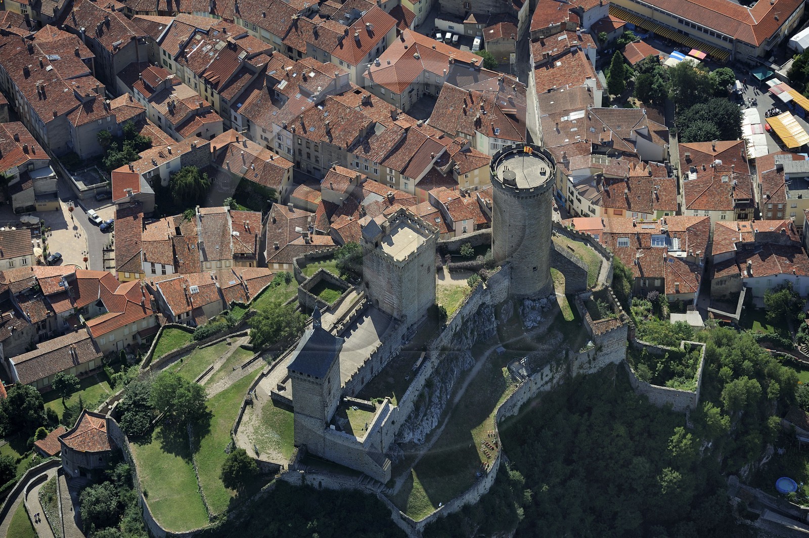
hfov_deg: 13.7
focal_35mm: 150
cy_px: 269
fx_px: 3368
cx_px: 404
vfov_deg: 9.1
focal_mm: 150
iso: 200
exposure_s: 1/1000
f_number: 5
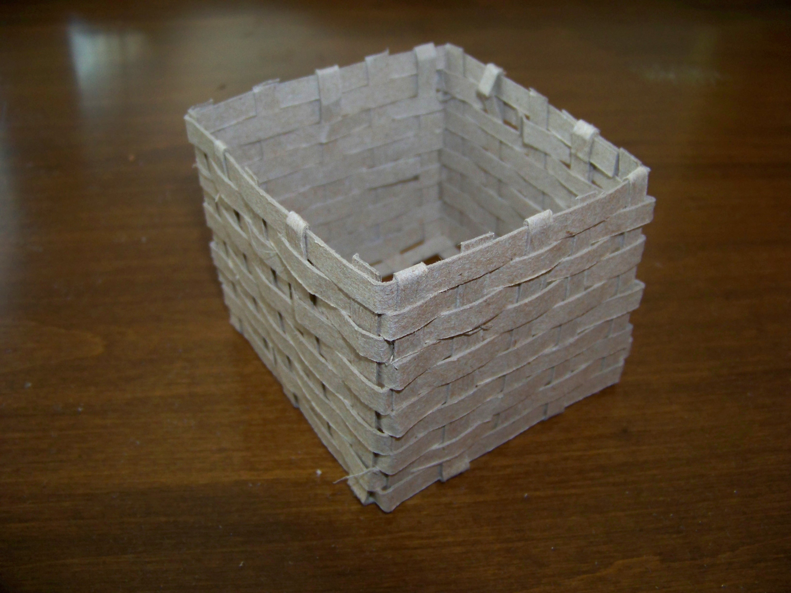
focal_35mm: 36
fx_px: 823
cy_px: 296
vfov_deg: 39.7
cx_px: 396
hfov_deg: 51.4
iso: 200
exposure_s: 1/30
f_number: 2.8
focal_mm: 5.85
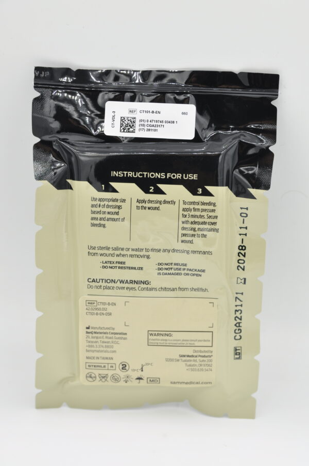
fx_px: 852
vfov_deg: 30.5
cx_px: 154
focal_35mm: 66
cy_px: 233
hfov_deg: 20.6
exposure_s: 1/180
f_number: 6.7
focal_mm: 44
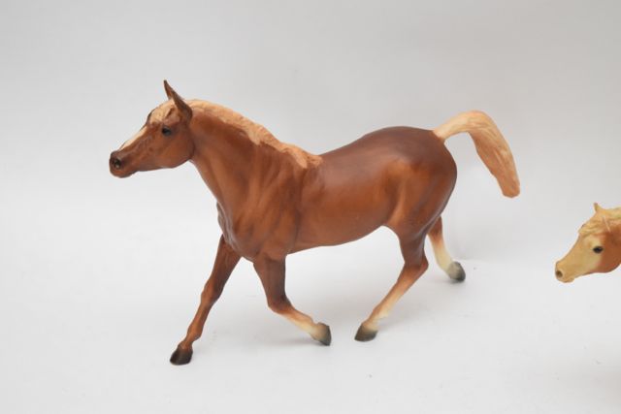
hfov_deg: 24.6
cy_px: 207
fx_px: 1423
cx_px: 310
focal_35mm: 82
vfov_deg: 16.6
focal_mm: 55
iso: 3200
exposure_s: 1/125
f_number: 5.6
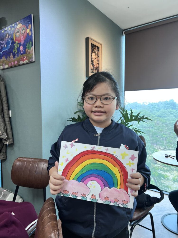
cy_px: 119
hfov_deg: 53.1
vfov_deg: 67.3
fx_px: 178
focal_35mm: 26
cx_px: 89
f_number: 1.5
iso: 50
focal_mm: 5.7
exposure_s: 1/101
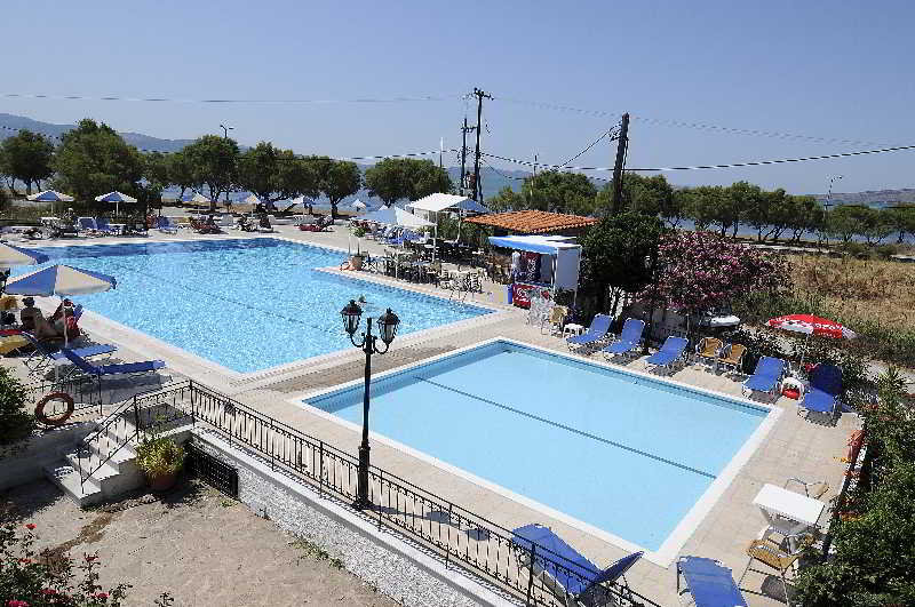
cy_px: 304
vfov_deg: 56.0
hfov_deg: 77.4
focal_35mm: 22
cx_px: 458
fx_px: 571
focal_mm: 15
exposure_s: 1/800
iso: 200
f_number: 9
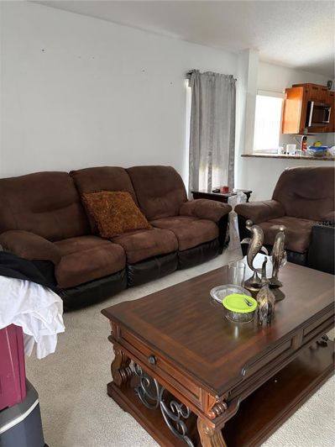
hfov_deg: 53.1
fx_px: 335
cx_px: 168
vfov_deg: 67.3
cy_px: 224
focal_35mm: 26
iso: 500
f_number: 1.6
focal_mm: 5.96
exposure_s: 1/44
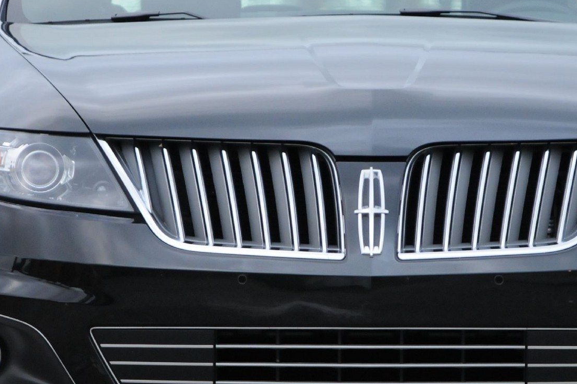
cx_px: 394
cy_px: 214
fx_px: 6661
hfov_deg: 5.0
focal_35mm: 416
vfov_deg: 3.3
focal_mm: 122
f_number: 4.8
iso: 1000
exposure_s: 1/100
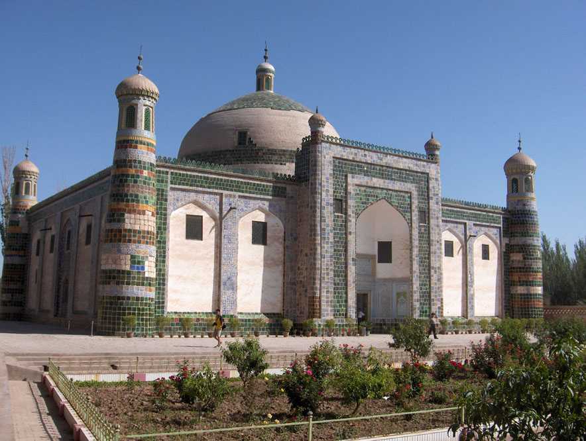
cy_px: 220
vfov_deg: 36.9
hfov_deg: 47.8
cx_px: 293
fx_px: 661
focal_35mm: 39
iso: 100
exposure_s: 1/1149
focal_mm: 8
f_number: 4.8
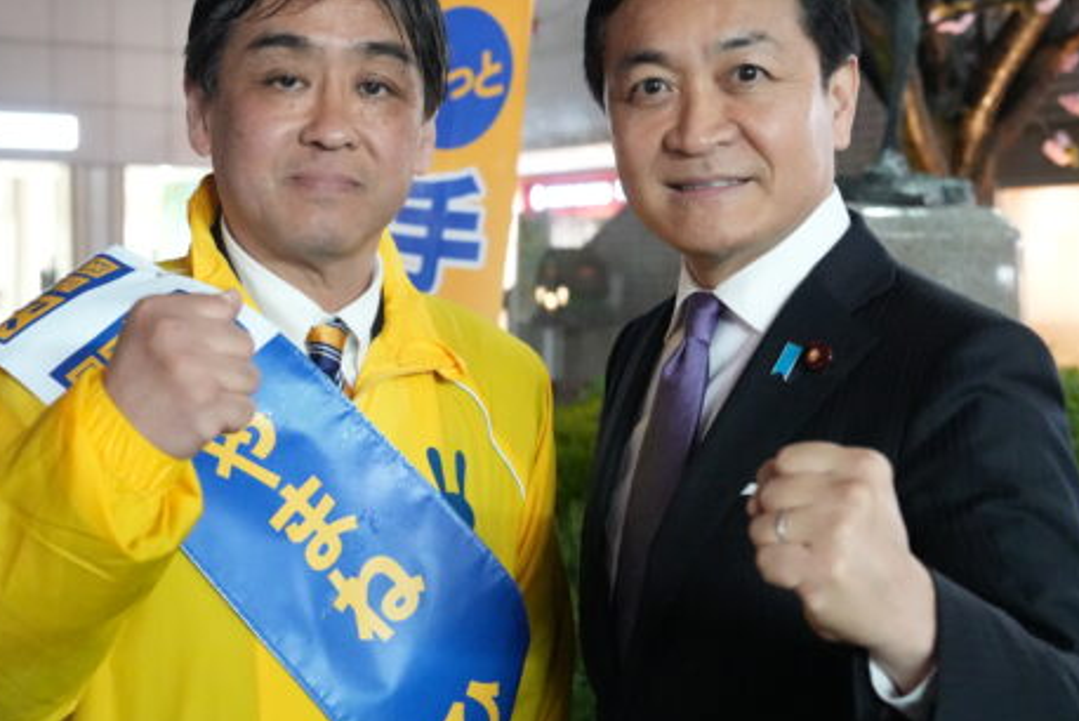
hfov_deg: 32.3
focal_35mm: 62
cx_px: 492
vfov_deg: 21.9
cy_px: 393
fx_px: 1859
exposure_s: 1/80
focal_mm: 37
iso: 12800
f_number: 4
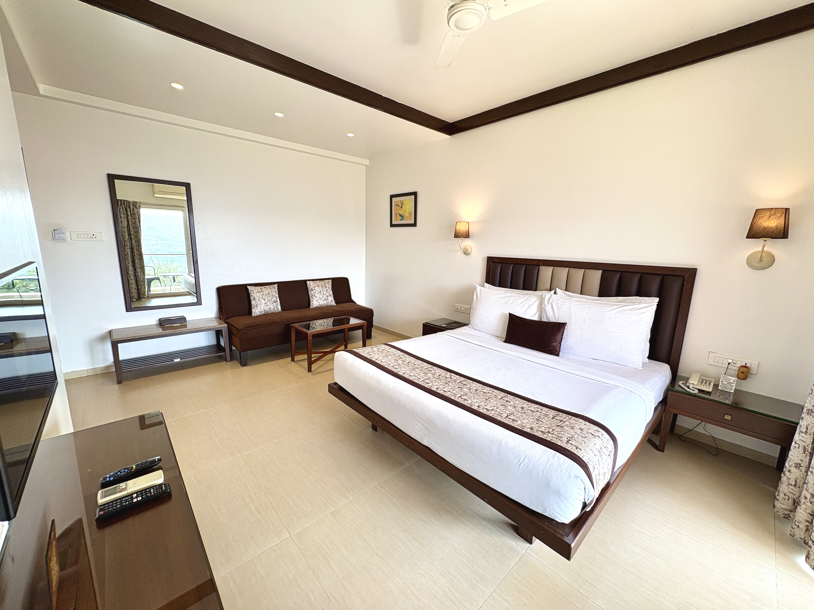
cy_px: 305
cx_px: 407
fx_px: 329
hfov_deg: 102.1
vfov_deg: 85.7
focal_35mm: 14
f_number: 2.2
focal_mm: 2.22
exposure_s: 1/100
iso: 50
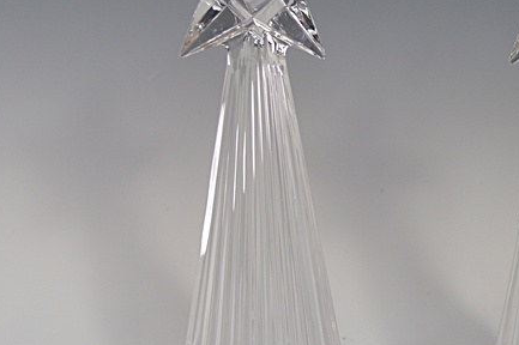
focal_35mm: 90
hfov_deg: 21.9
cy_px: 142
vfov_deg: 15.2
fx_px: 1296
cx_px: 508
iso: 400
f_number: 5
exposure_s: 1/100
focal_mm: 26
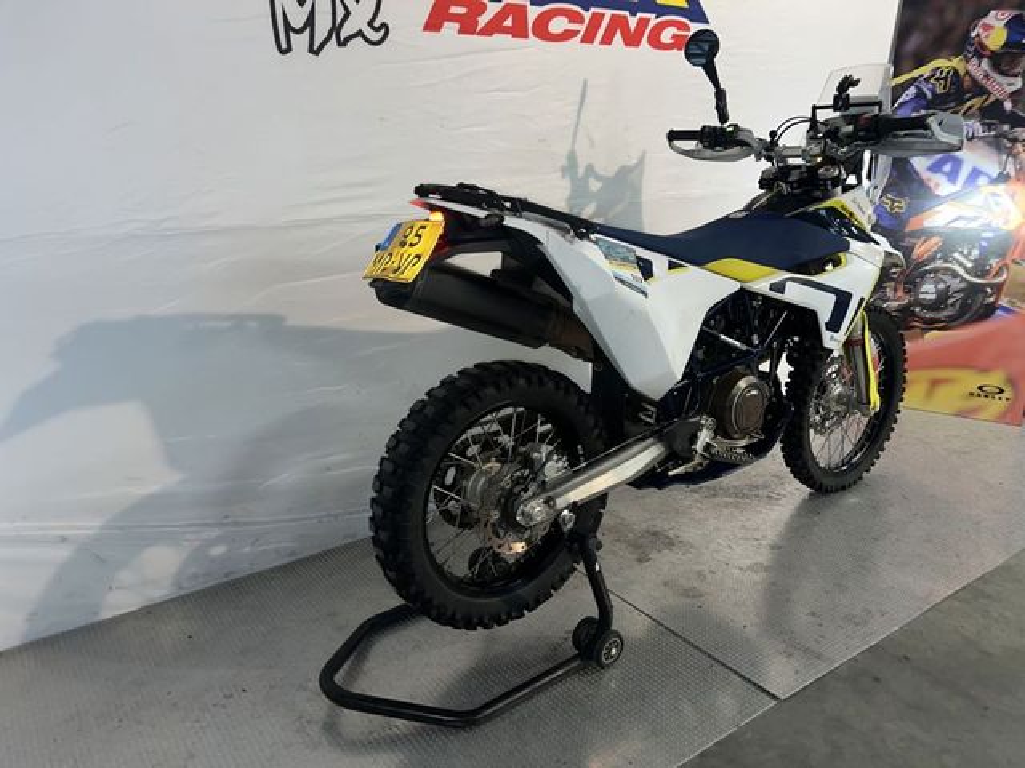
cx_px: 512
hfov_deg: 67.3
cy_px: 384
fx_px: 770
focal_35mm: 26
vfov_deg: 53.1
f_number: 1.5
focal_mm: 5.7
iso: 50
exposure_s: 1/25
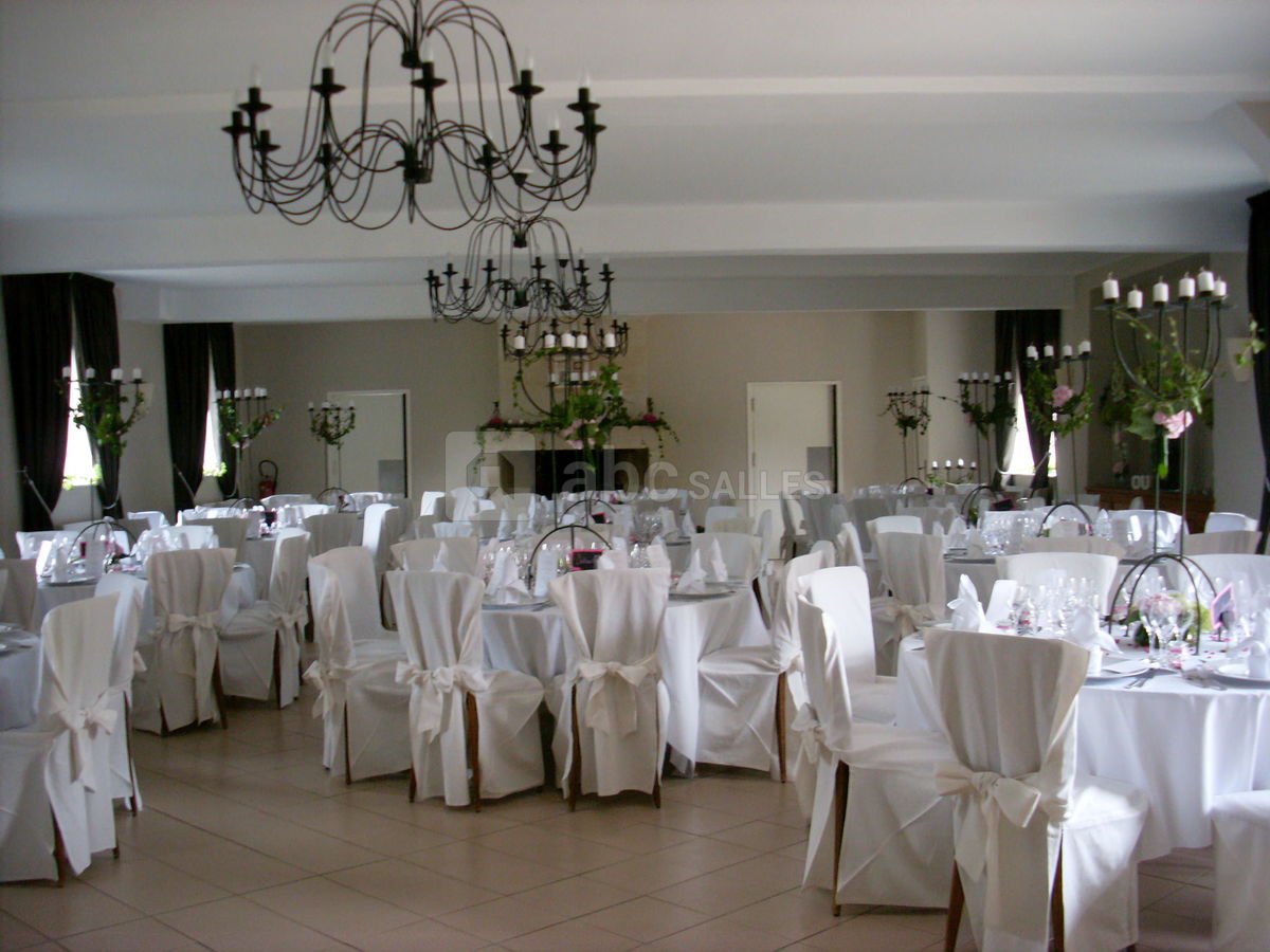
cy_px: 476
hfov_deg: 49.0
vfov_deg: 37.7
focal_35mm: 38
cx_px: 635
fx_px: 1394
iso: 200
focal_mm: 6.3
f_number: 3
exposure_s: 1/30
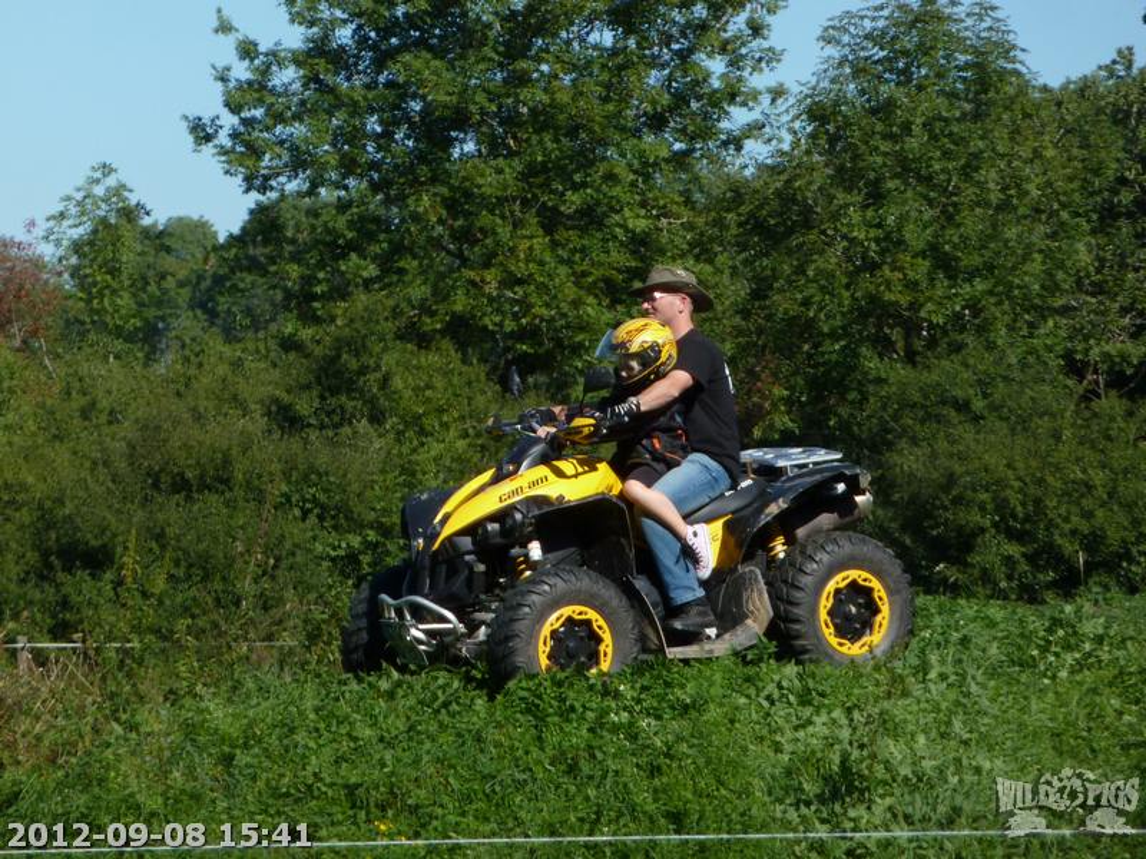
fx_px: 9932
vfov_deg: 5.0
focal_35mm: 300
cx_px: 573
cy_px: 430
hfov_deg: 6.6
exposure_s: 1/800
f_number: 4.9
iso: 160
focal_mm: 49.2
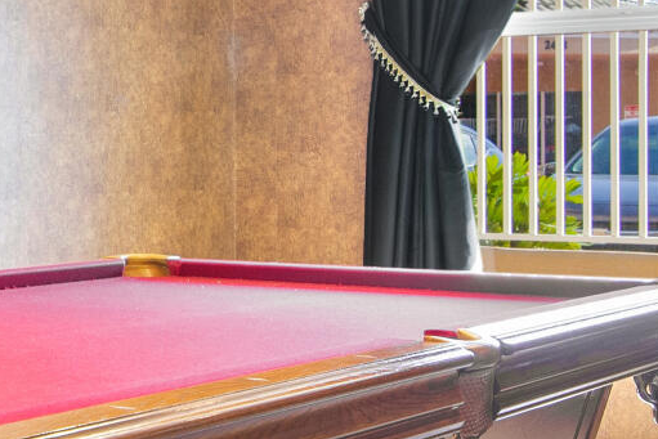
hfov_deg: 20.3
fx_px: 1718
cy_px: 175
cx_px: -133
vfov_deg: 14.6
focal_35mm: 94
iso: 400
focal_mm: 16
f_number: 8
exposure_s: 1/3
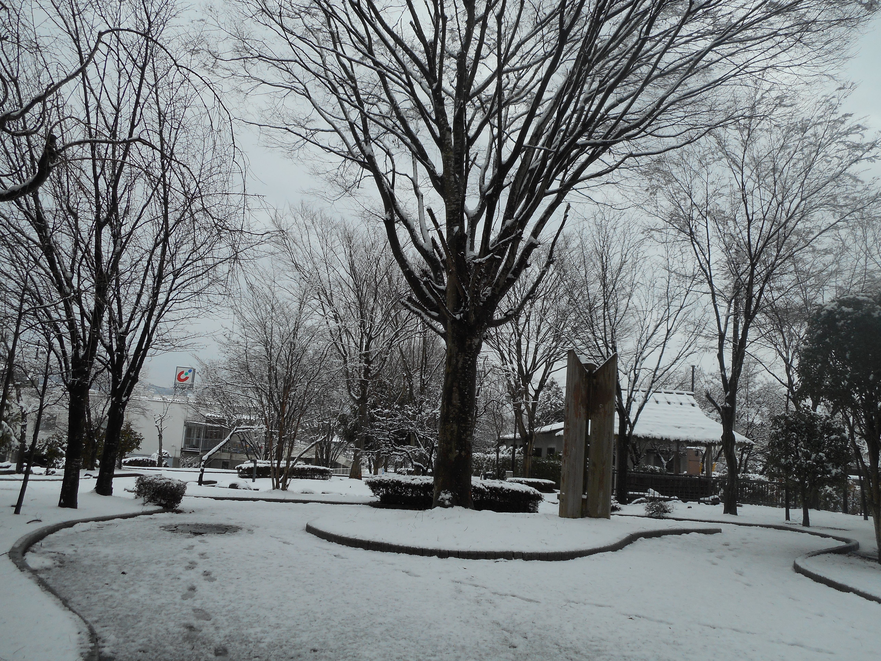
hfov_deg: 61.7
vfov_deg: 48.2
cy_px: 330
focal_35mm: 29
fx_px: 738
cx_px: 440
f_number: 4
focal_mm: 5.2
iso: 80
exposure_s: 1/640
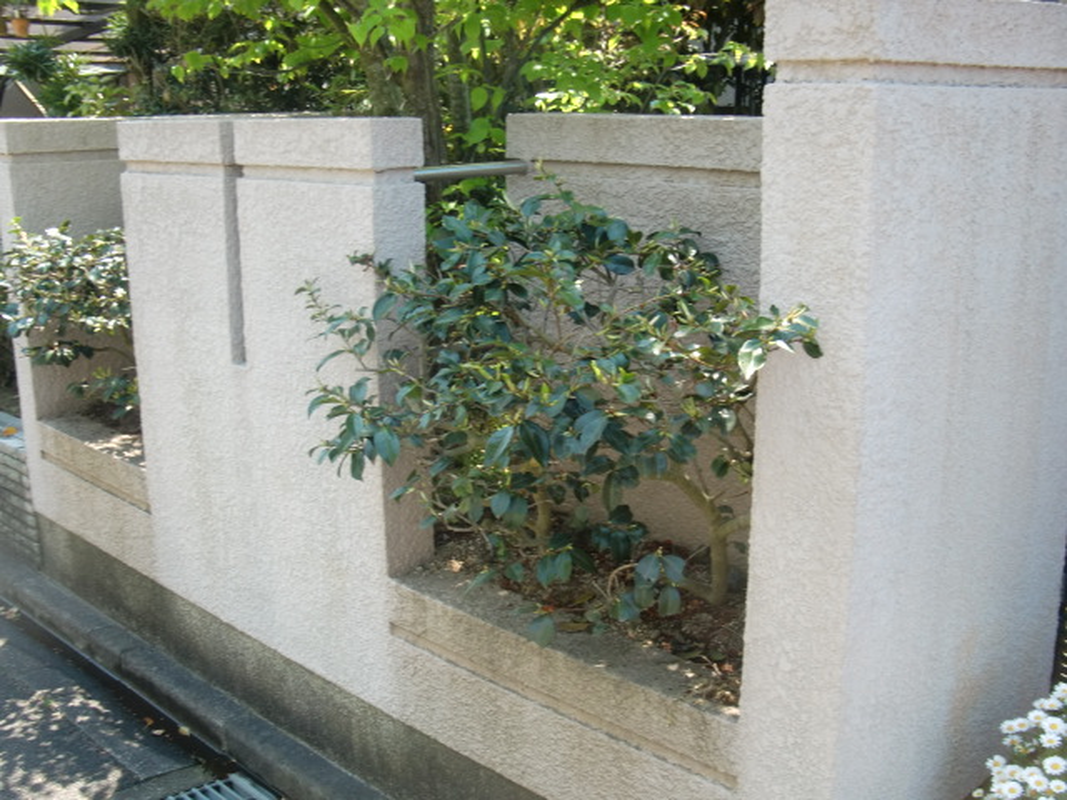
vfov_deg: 37.7
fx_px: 1171
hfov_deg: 49.0
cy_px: 400
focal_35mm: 38
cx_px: 534
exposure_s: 1/100
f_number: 3.9
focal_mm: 6.66
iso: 64
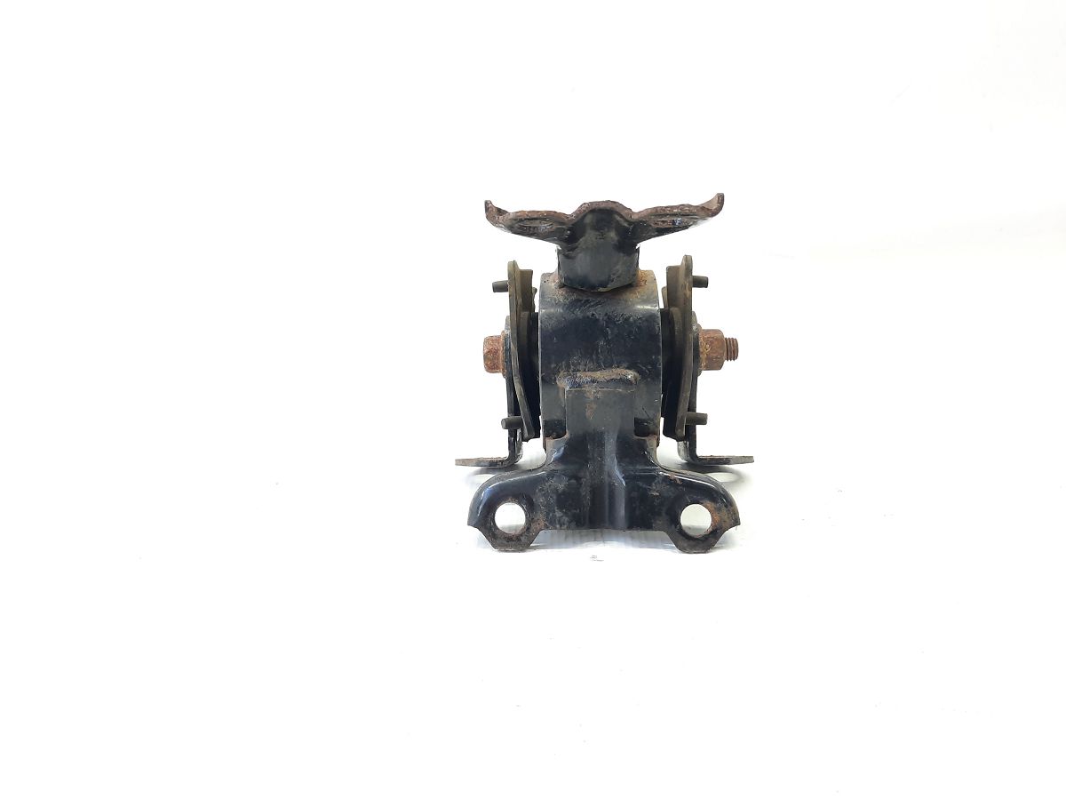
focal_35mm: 25
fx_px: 770
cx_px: 533
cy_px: 400
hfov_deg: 69.4
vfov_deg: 54.9
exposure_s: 1/50
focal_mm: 4.6
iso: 160
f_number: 2
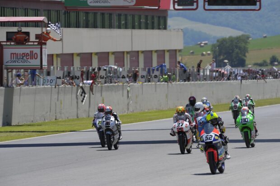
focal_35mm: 400
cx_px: 140
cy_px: 93
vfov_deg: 3.4
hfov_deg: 5.2
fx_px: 3108
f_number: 10
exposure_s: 1/400
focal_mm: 400
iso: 200
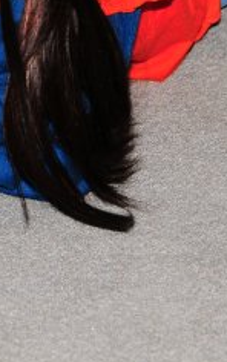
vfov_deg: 6.2
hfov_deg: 3.9
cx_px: -49
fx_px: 3315
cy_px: -19
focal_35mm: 336
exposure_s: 1/60
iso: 200
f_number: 5
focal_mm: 65
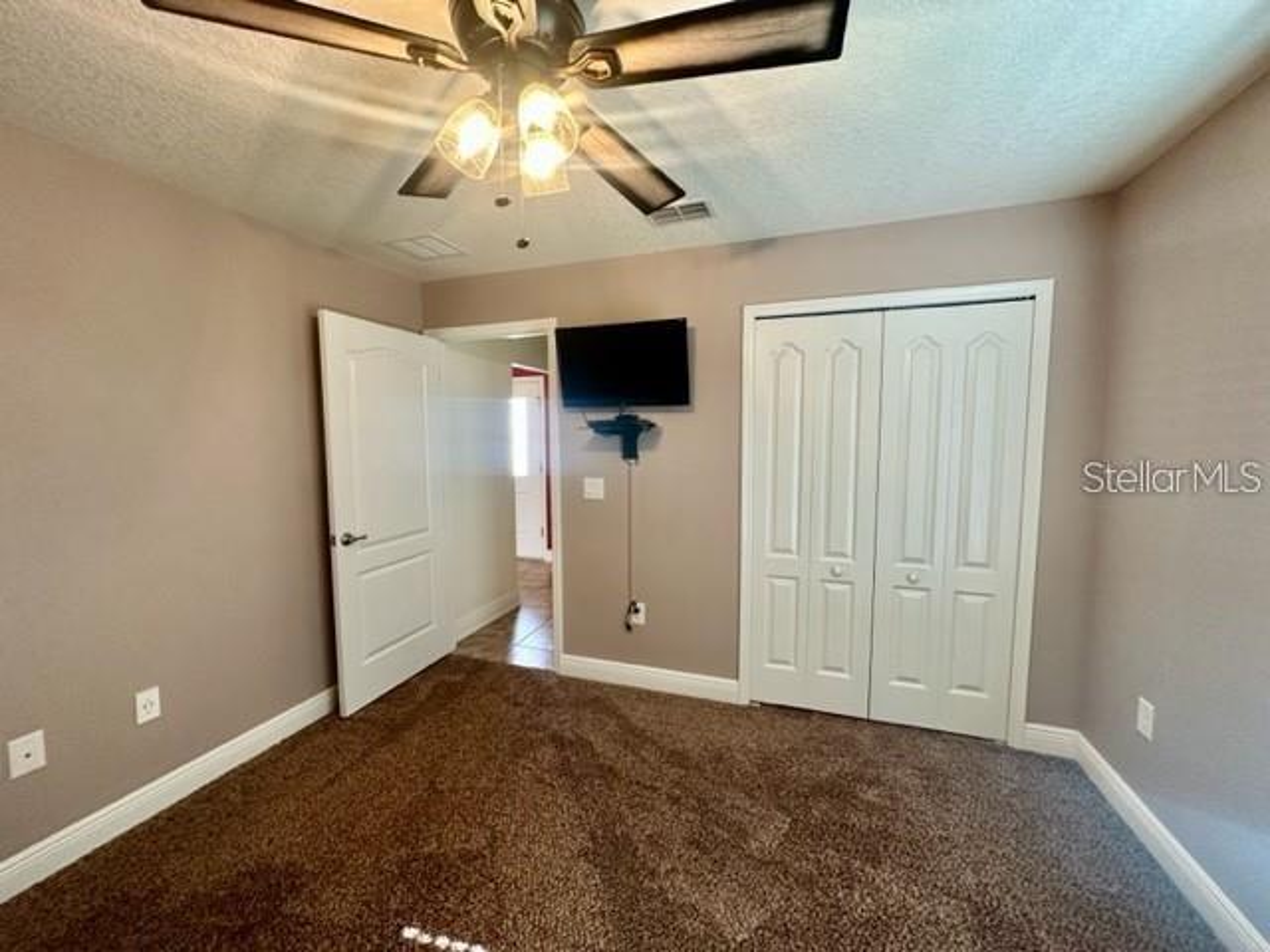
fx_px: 514
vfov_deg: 85.7
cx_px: 635
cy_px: 476
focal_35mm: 14
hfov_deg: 102.1
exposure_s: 1/60
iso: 200
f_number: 2.2
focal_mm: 2.22
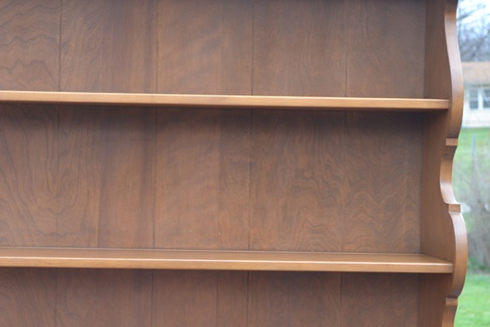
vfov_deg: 13.4
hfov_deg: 19.9
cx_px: 154
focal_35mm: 102
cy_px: 191
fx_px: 1389
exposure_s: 1/100
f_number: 5
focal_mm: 36
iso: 400
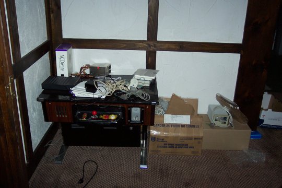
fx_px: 298
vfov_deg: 35.1
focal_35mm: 38
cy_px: 94
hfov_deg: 50.7
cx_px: 141
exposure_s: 1/30
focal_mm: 8
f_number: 2.8
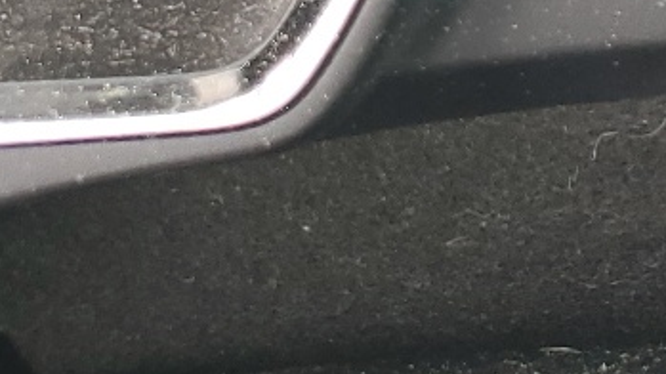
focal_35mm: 130
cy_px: -723
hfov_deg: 15.9
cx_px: 779
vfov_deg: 8.1
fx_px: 2295
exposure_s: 1/60.2
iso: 61
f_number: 1.5
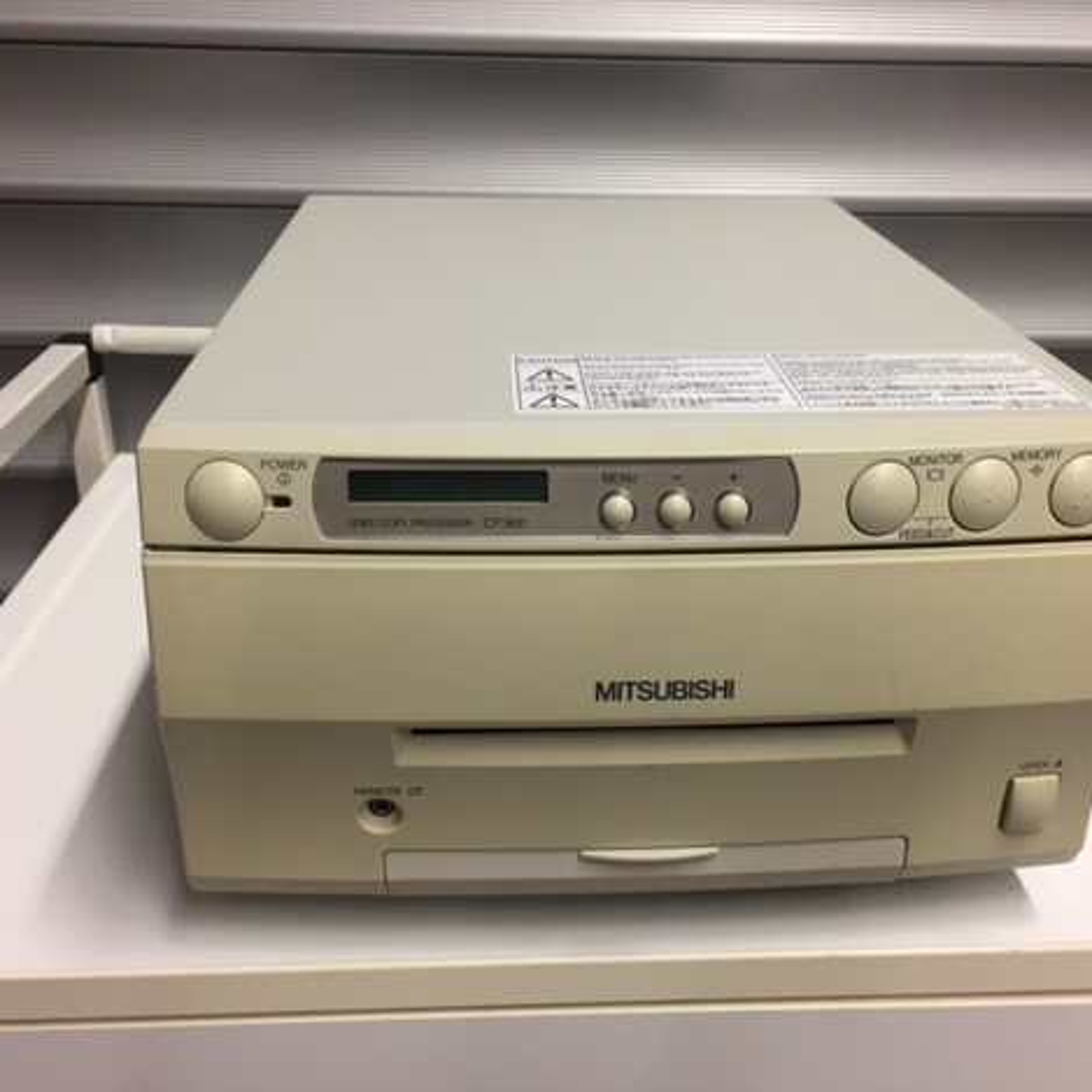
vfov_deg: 47.2
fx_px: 1249
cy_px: 540
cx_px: 577
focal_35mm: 35
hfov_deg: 47.2
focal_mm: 4.15
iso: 125
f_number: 2.2
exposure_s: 1/33
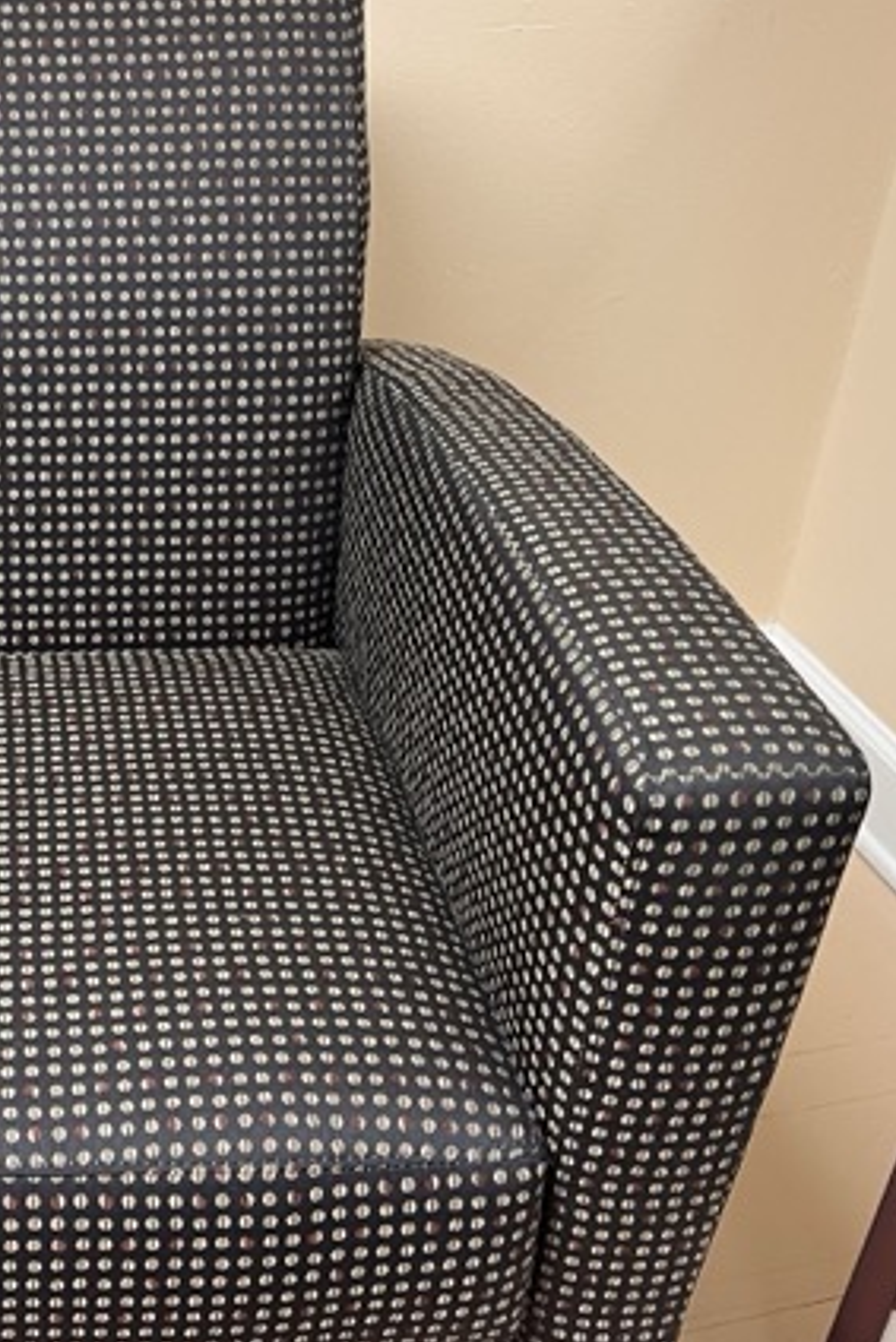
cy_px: 680
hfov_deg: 25.7
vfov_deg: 38.9
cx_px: 92
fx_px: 1902
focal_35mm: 51
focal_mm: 5.7
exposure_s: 1/60
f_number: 1.5
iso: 100
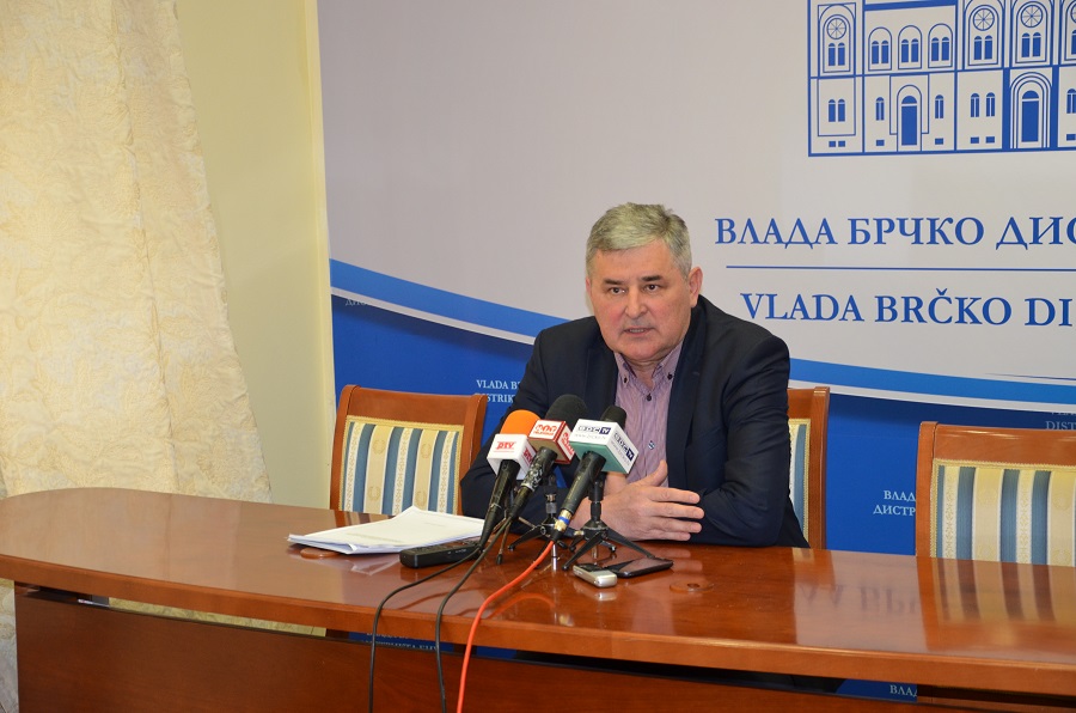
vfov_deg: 17.4
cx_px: 538
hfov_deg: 26.0
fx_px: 2326
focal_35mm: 78
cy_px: 356
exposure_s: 1/60
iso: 800
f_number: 5
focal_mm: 52
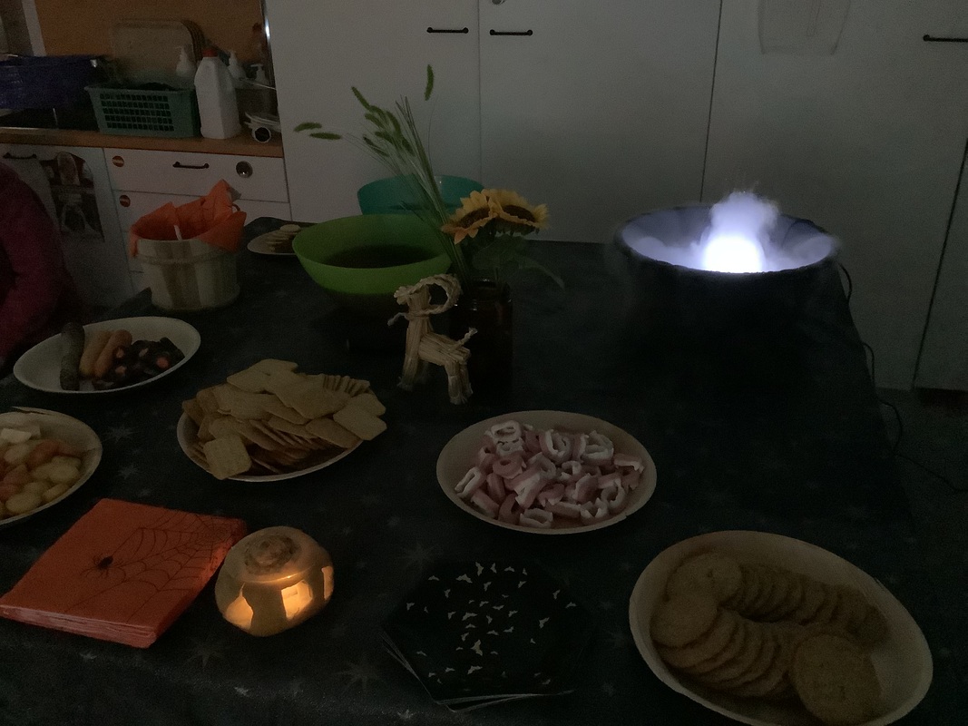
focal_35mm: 31
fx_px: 867
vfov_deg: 45.4
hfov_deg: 58.4
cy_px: 363
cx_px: 484
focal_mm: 3.3
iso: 800
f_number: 2.4
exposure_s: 1/15
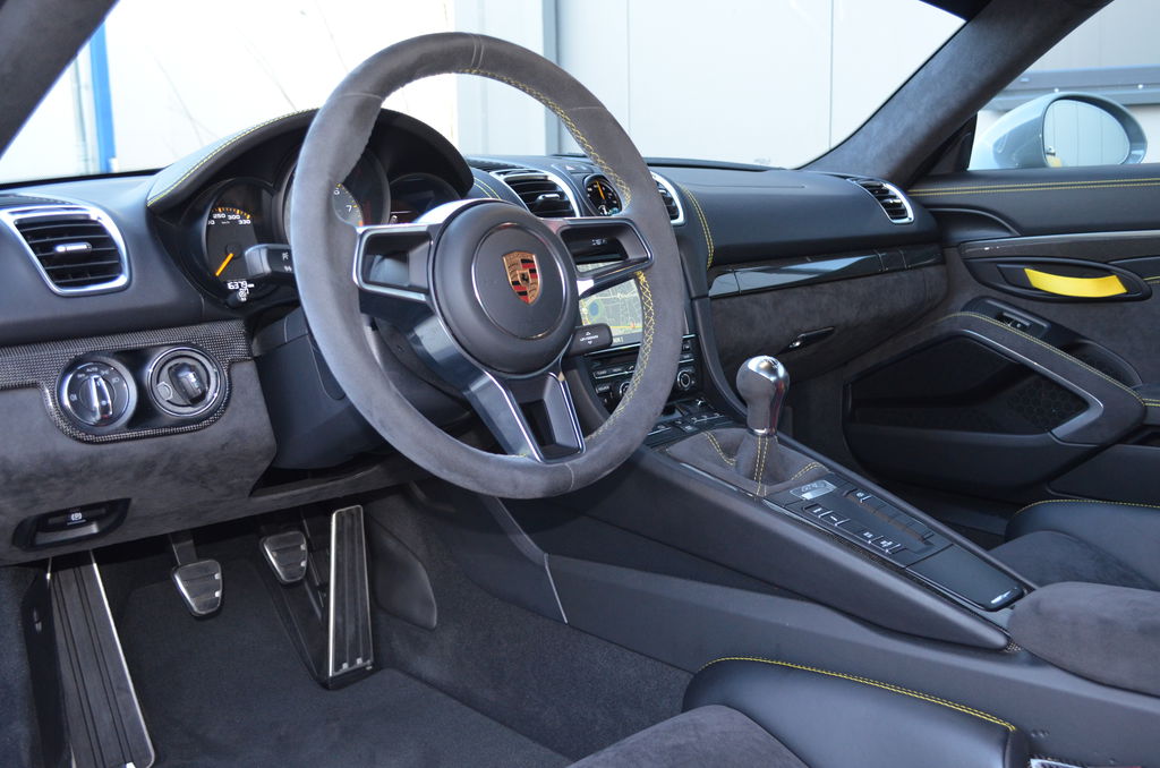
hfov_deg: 57.3
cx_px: 580
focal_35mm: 33
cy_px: 384
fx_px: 1061
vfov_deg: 39.8
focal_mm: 22
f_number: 4
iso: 1250
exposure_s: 1/60
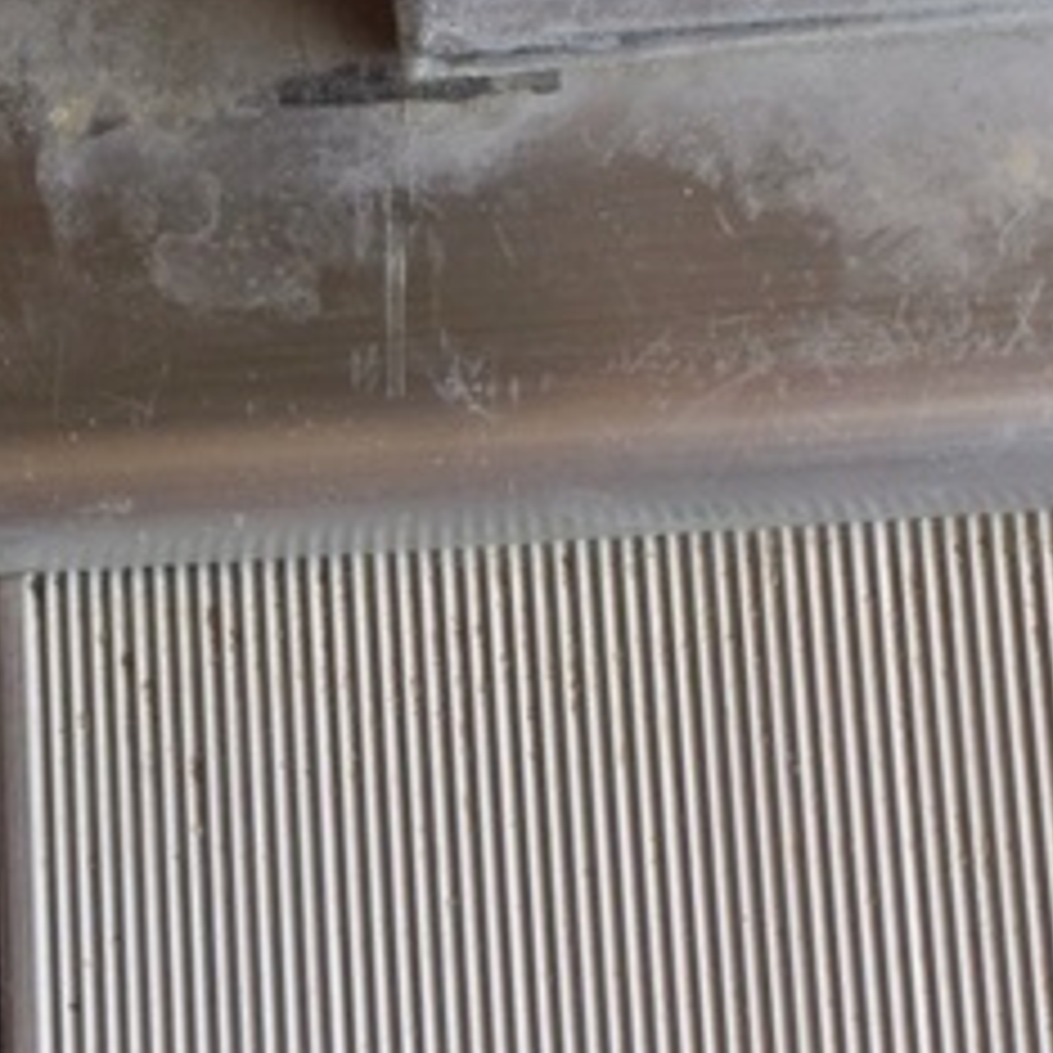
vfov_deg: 24.6
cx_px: 238
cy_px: 616
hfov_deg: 24.3
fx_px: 2409
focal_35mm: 70
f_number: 2.2
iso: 32
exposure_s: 1/412
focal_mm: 4.15
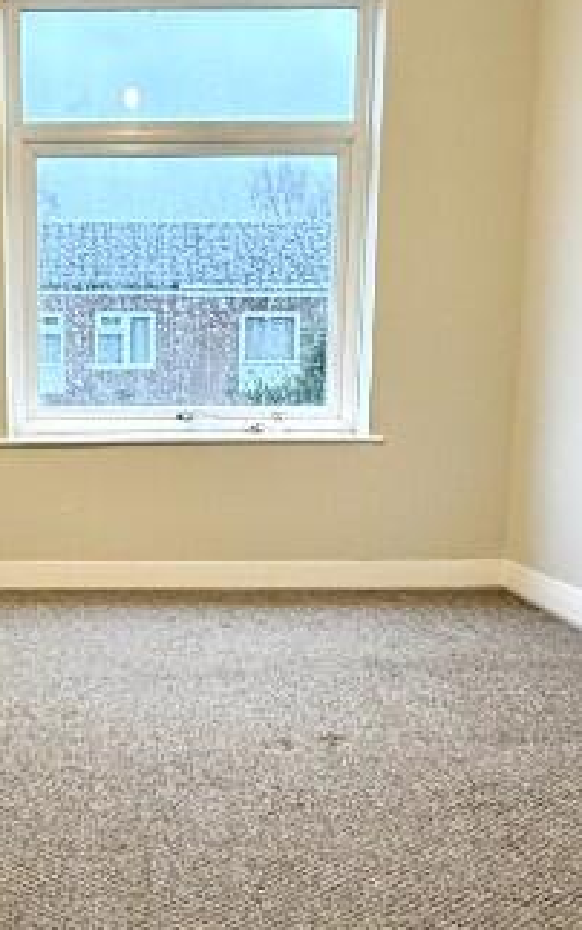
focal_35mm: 47
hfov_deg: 27.0
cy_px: 654
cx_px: 130
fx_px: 1192
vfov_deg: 41.8
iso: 320
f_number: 2.2
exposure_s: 1/50
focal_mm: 2.22
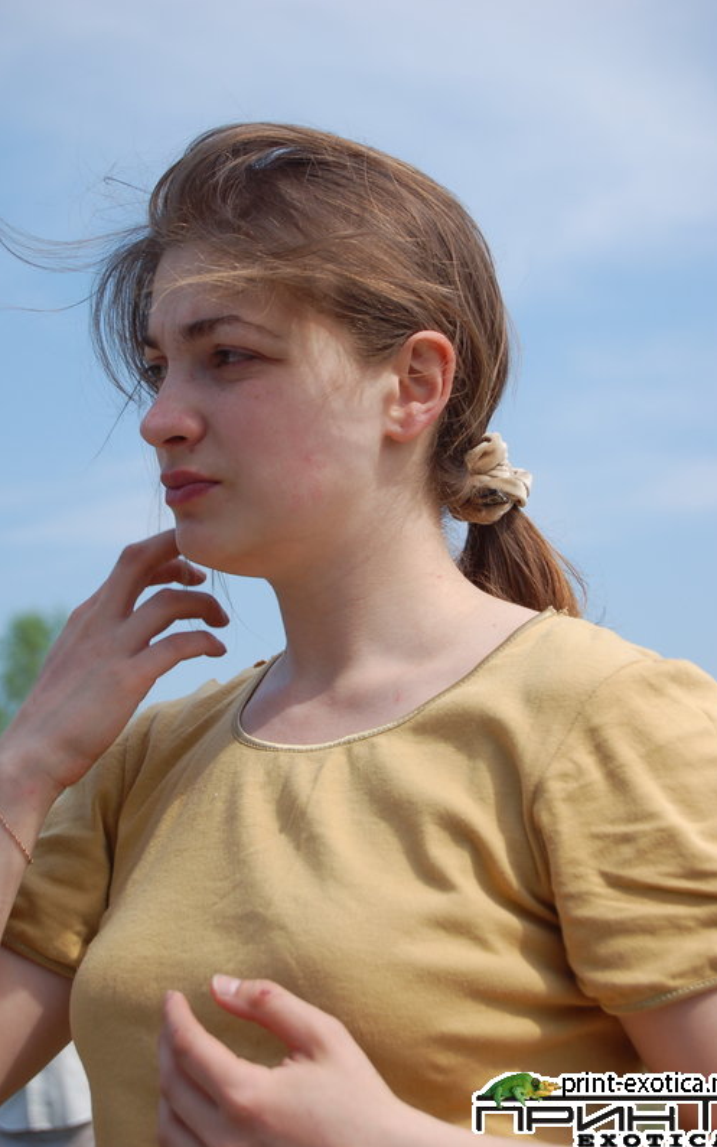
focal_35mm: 85
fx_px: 2642
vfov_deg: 24.5
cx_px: 359
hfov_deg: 15.5
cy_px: 574
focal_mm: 55
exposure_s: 1/750
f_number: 5.6
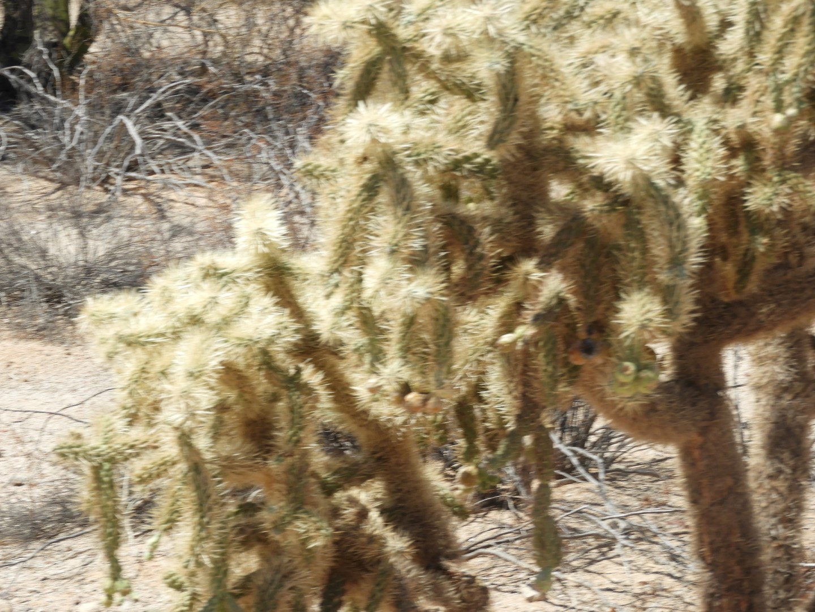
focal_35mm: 220
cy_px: 306
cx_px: 408
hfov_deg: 9.0
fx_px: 5180
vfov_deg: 6.8
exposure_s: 1/400
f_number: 5.3
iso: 100
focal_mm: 39.4
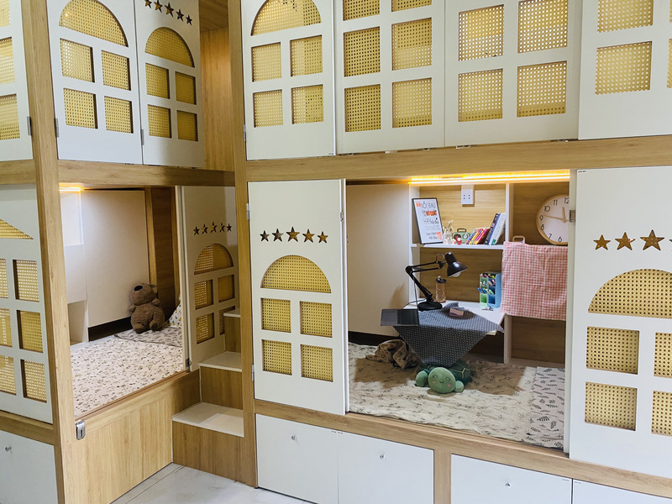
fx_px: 505
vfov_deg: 53.1
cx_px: 336
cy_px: 252
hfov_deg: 67.3
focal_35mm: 26
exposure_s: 1/50
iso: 160
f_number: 1.8
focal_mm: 4.25
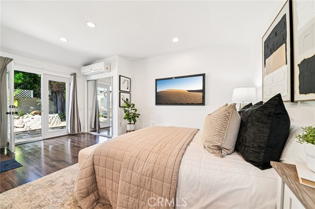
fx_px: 105
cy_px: 104
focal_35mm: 12
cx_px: 158
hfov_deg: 112.6
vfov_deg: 89.9
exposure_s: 1/8
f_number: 8
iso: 250
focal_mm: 12
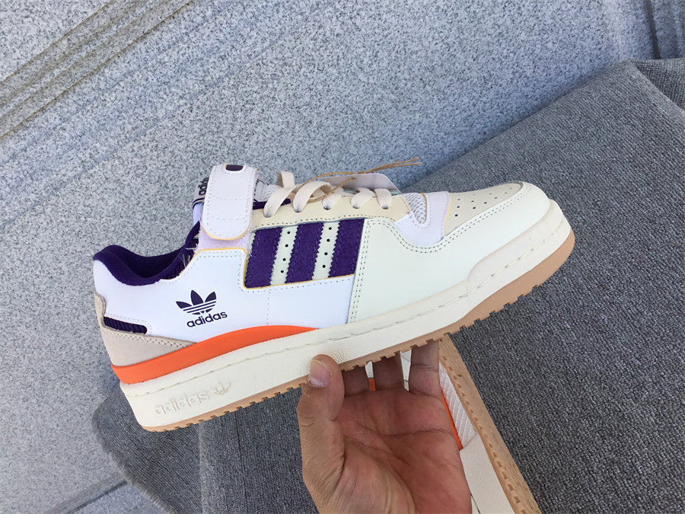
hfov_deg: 58.4
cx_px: 342
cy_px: 257
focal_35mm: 31
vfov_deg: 45.4
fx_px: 613
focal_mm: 3.3
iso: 25
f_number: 2.4
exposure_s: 1/369
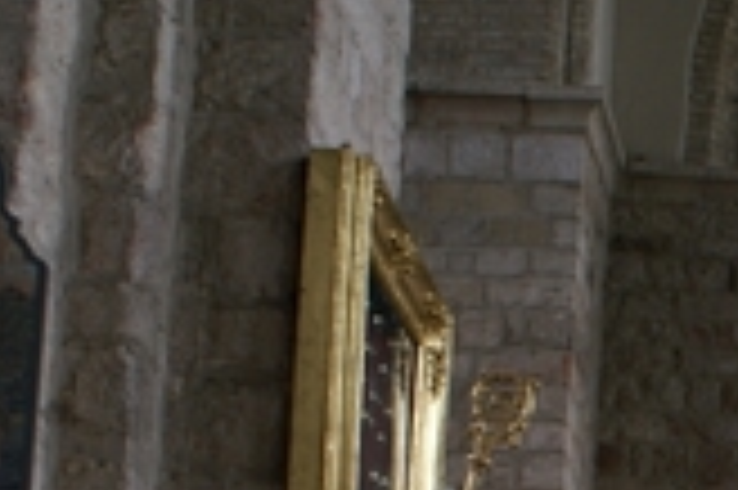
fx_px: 2929
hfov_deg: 13.3
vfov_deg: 9.2
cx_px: 1220
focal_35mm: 143
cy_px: 841
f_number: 4.5
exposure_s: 1/40
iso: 125
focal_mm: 26
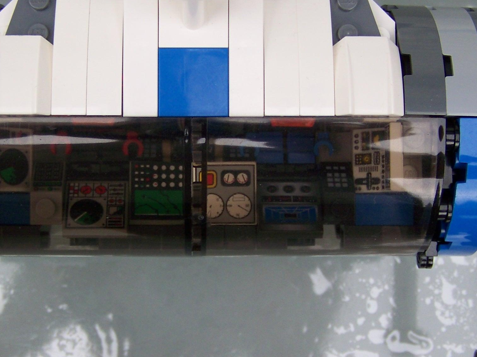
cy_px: 179
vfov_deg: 19.1
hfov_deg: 25.3
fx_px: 1061
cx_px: 197
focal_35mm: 77
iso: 64
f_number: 2.8
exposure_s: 1/125
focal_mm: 6.3
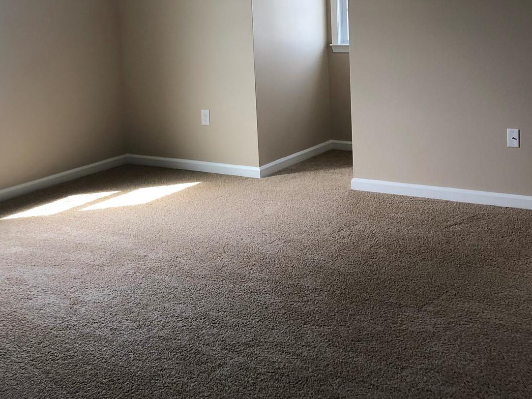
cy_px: 62
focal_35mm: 53
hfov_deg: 36.1
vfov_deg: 26.8
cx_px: 223
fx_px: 814
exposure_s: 1/40
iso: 25
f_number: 1.8
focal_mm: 3.99
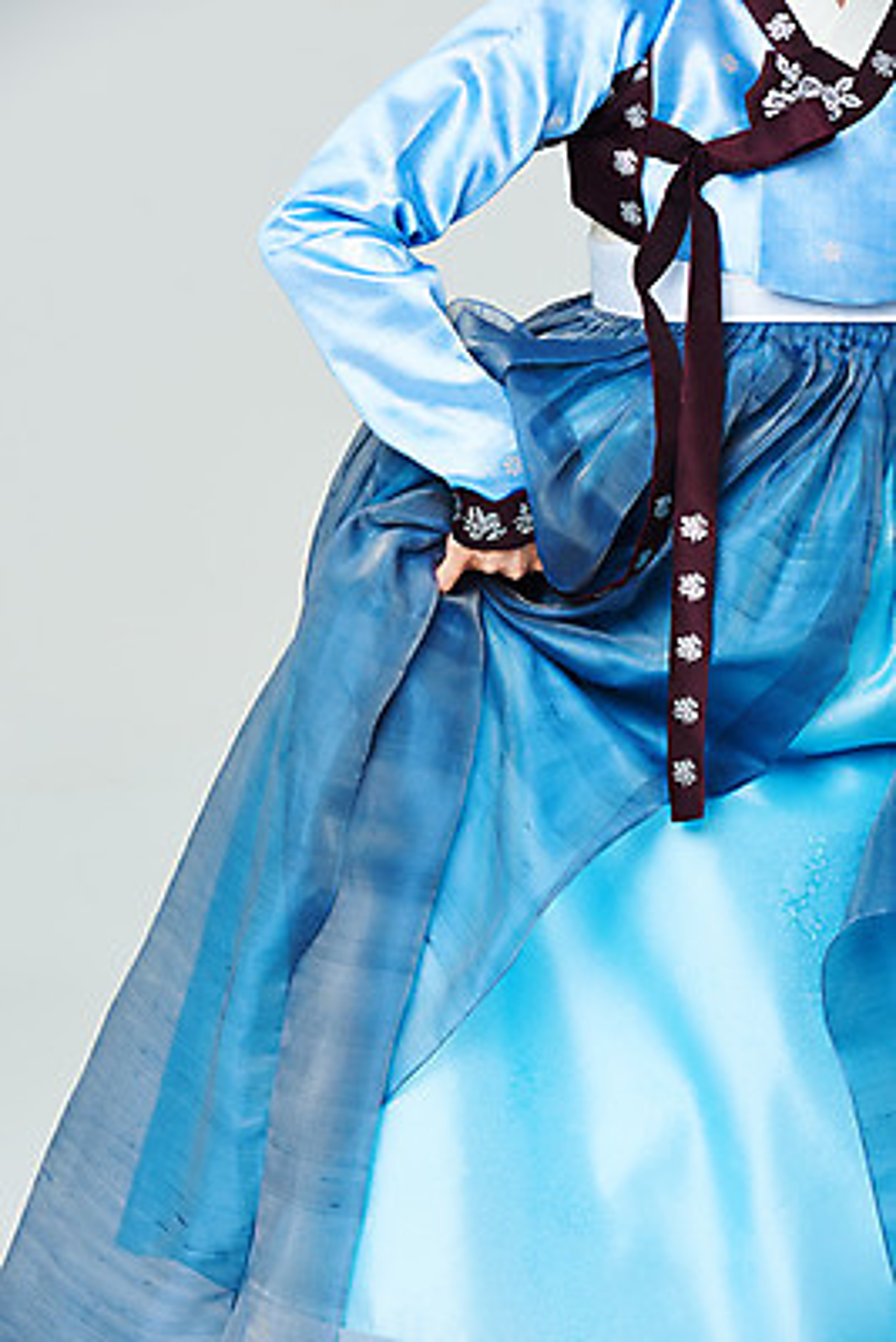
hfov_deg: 6.9
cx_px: 448
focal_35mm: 200
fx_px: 7460
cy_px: 671
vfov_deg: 10.3
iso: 100
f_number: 11
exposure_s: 1/125
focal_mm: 200
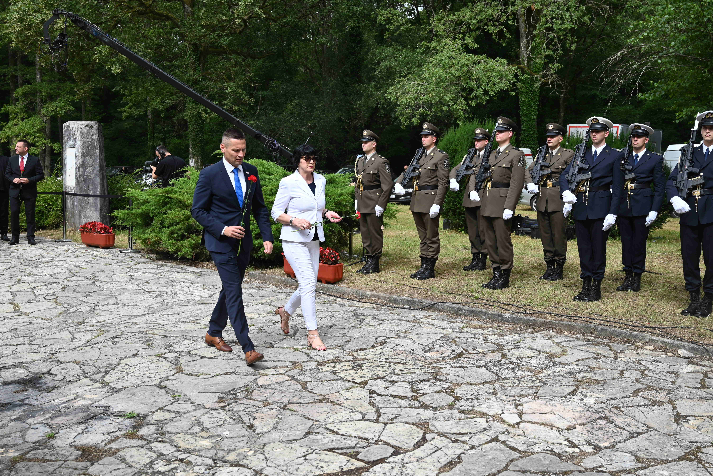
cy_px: 238
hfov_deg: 51.9
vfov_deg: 36.0
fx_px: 733
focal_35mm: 37
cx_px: 356
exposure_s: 1/250
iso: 100
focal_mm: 37
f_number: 5.6
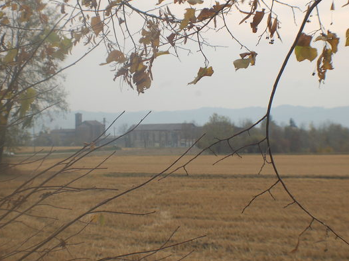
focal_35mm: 115
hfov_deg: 17.1
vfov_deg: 12.9
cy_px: 130
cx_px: 157
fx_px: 1159
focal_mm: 70
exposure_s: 1/500
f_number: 5.6
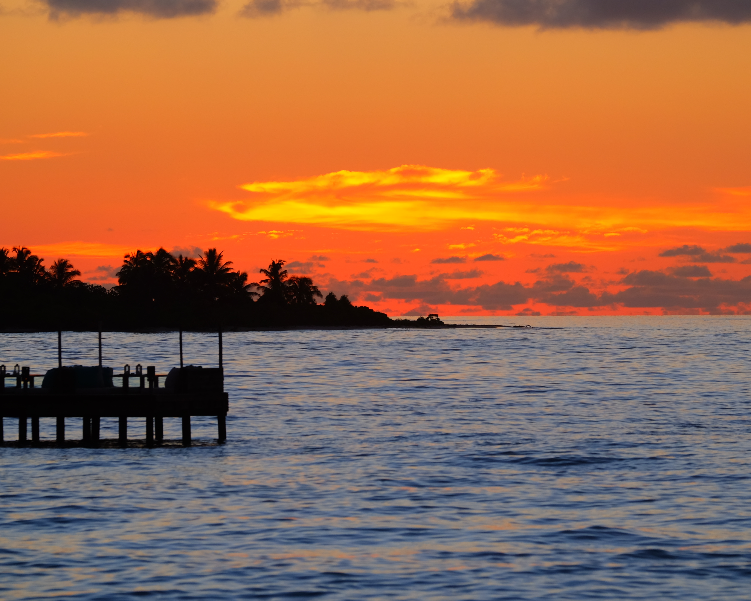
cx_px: 437
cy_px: 281
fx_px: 6135
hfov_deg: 7.0
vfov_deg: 5.6
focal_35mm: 276
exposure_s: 1/125
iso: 200
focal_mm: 140
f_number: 5.6
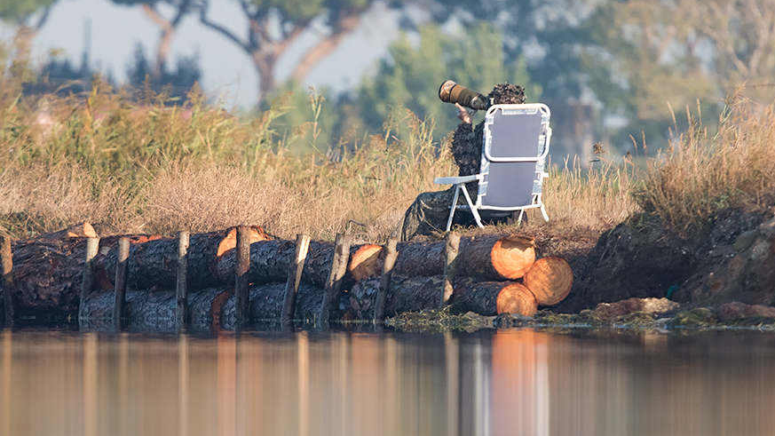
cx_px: 277
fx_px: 14795
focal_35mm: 720
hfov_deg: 3.0
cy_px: 260
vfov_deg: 1.7
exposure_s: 1/3200
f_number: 6.3
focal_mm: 500
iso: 1600
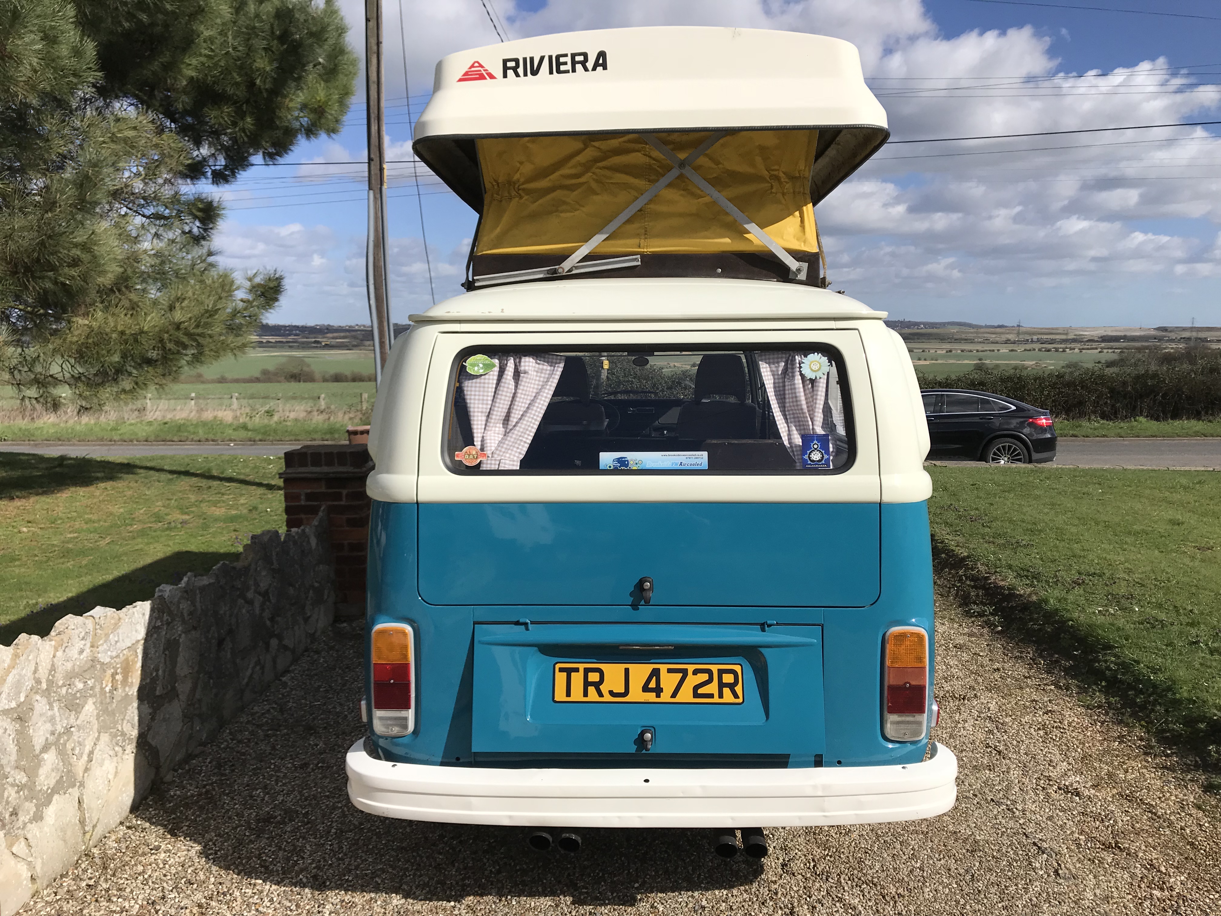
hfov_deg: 63.4
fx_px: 988
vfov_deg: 49.7
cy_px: 458
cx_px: 610
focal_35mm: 28
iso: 20
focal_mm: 3.99
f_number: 1.8
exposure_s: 1/4367
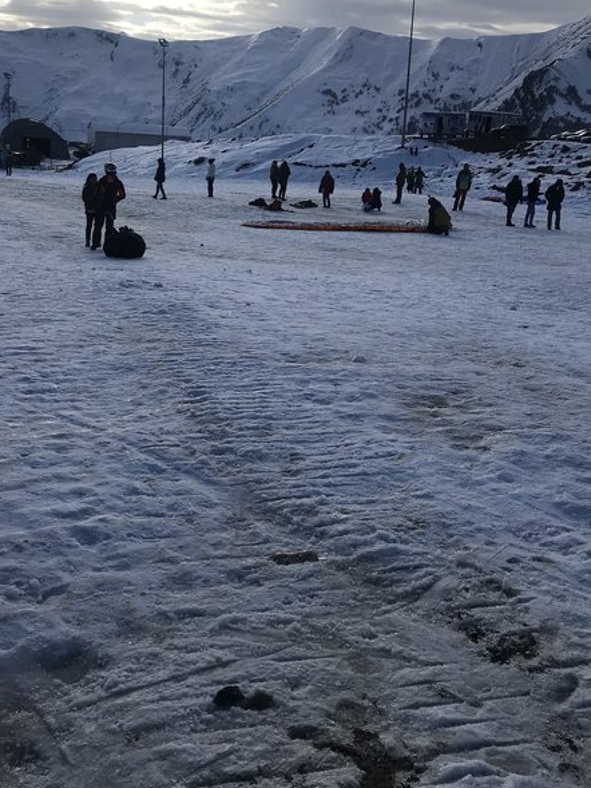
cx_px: 267
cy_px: 352
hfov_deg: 37.7
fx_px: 865
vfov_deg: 48.9
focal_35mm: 38
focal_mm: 3.99
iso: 25
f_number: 1.8
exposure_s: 1/4808
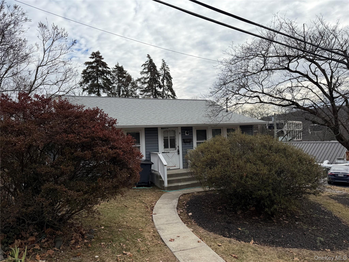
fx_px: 242
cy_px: 131
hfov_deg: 71.6
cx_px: 174
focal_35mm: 24
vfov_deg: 56.8
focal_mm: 6.76
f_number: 1.78
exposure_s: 1/3953
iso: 80
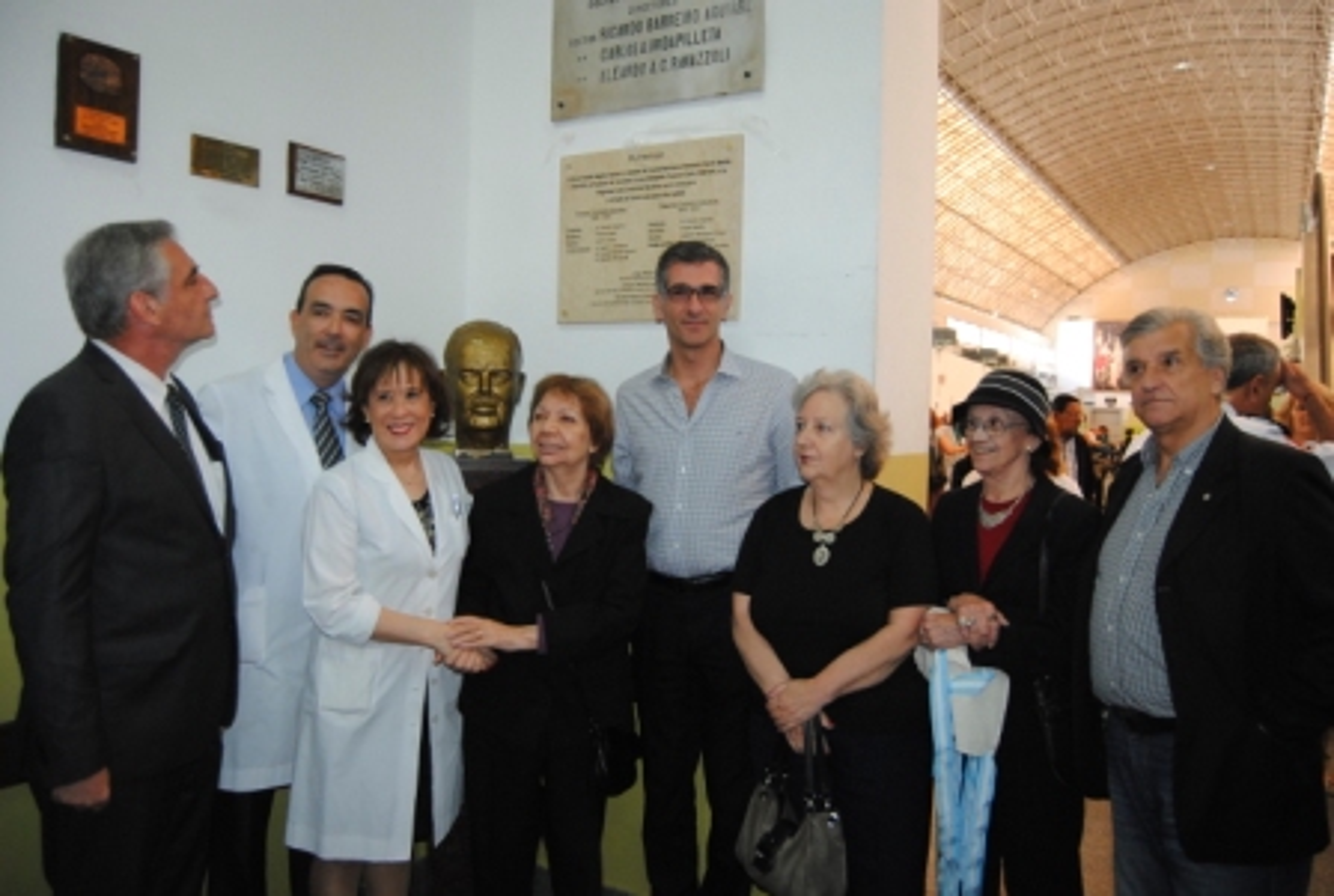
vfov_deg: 48.2
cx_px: 667
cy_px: 448
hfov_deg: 67.3
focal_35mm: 27
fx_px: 1003
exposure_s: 1/80
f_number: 3.5
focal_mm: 18
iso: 800
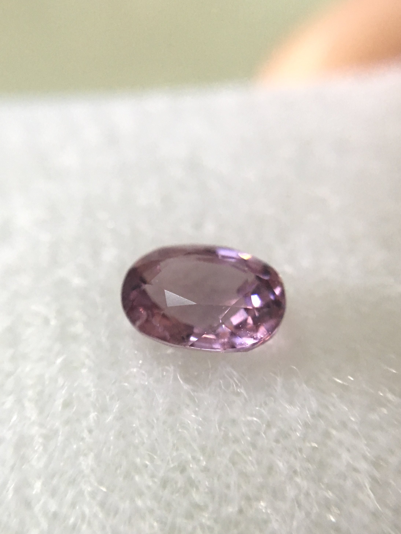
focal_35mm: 29
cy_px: 267
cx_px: 200
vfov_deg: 61.7
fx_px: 448
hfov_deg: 48.2
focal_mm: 4.15
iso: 125
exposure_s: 1/33
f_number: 2.2
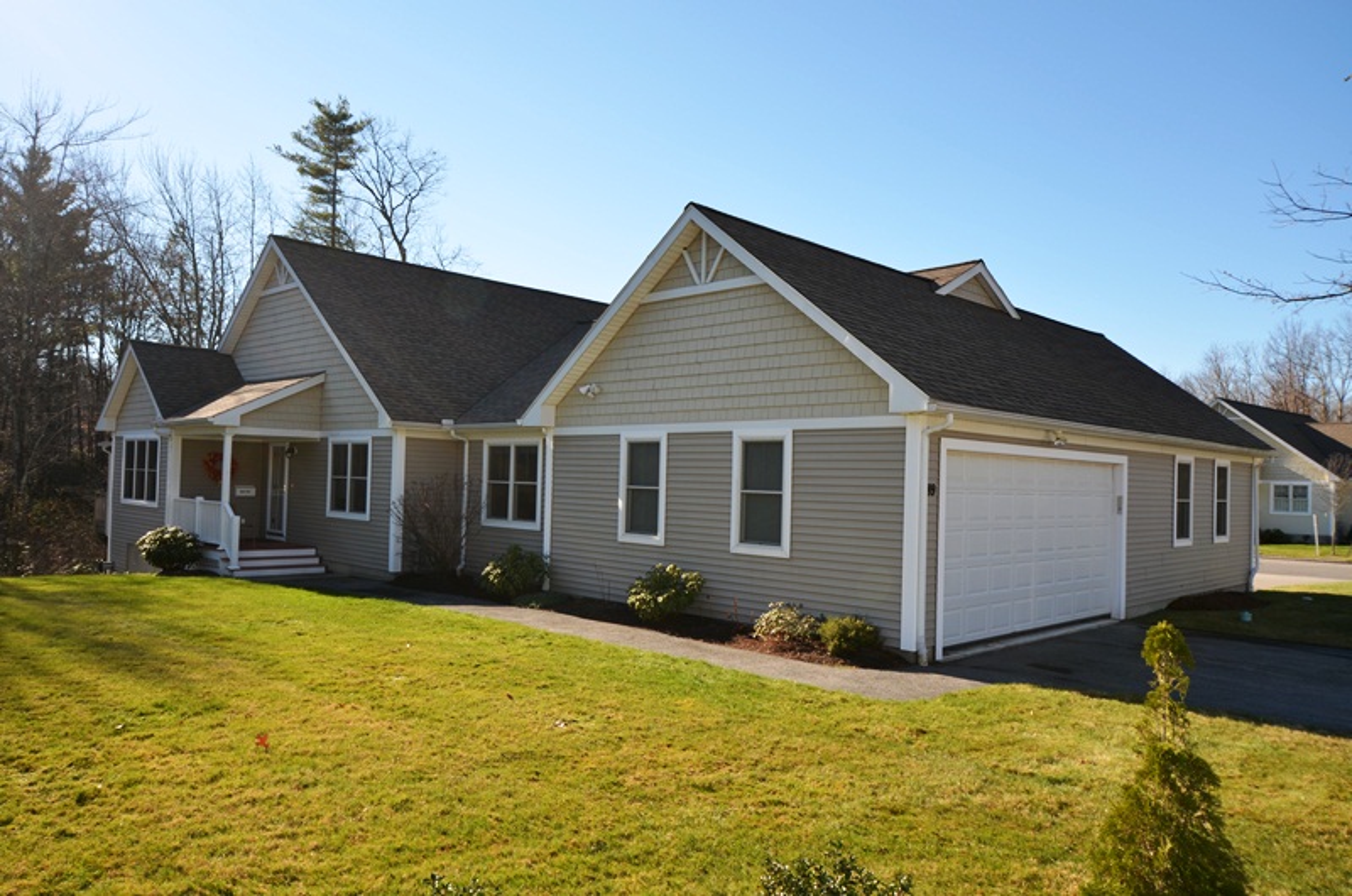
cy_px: 448
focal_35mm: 26
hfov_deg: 70.5
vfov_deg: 50.2
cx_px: 676
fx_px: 956
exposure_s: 1/200
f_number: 7.1
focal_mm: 17
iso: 100
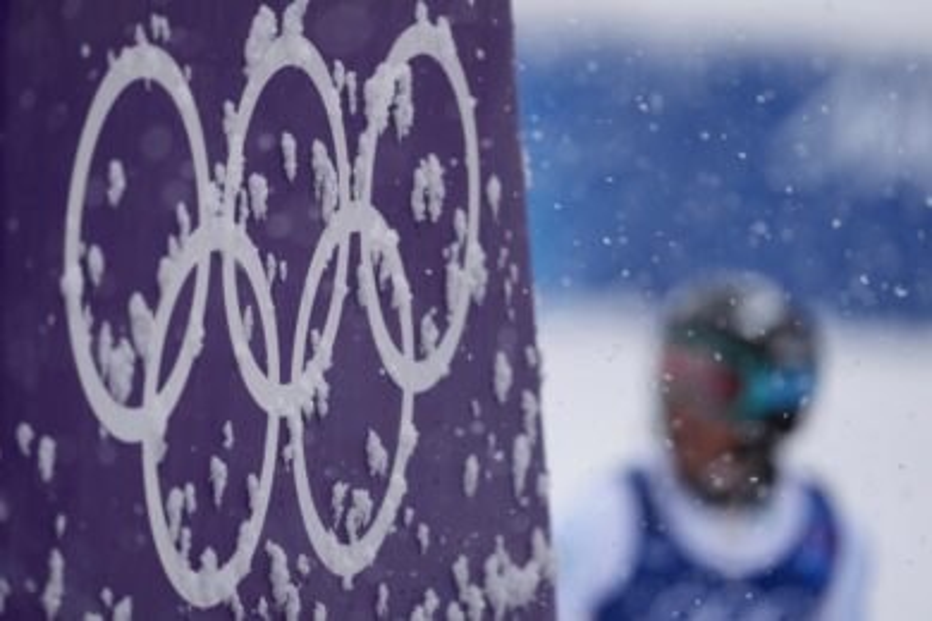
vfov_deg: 3.4
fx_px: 10355
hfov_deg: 5.2
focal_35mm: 400
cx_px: 466
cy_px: 310
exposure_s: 1/3200
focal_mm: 400
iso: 640
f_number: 3.2
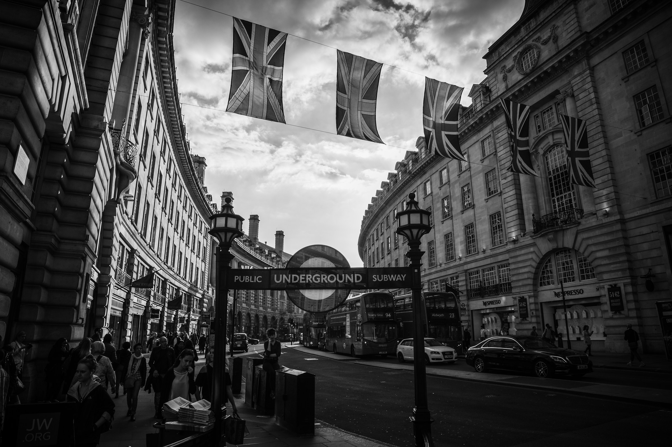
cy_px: 224
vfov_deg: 59.4
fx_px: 392
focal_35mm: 21
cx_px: 336
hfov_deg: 81.3
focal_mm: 14
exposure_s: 1/250
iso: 100
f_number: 9
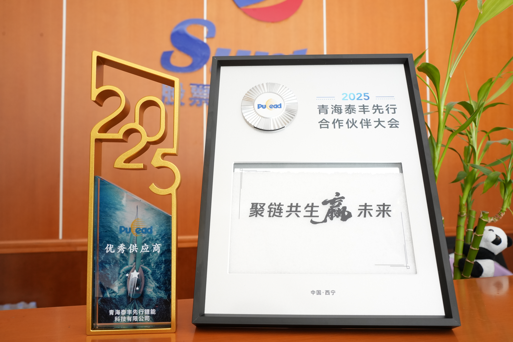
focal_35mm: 30
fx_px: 427
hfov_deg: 61.9
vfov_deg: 43.6
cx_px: 256
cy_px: 171
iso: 2000
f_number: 11
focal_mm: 30
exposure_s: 1/80
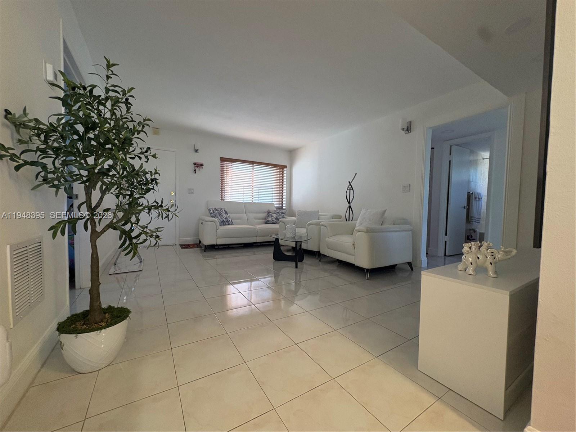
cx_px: 288
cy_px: 216
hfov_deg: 102.1
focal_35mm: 14
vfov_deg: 85.7
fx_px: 233
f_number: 2.2
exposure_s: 1/120
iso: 320
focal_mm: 2.22
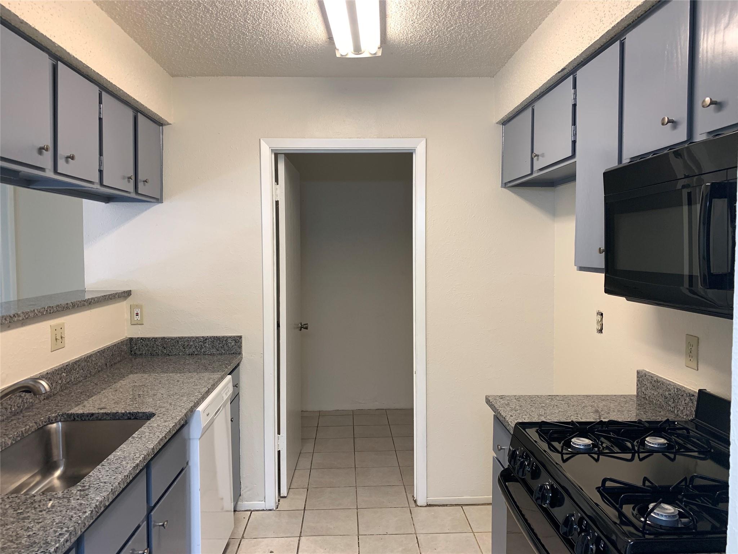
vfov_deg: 53.1
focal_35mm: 26
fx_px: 554
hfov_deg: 67.3
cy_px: 277
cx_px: 369
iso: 80
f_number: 1.8
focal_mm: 4.25
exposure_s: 1/60
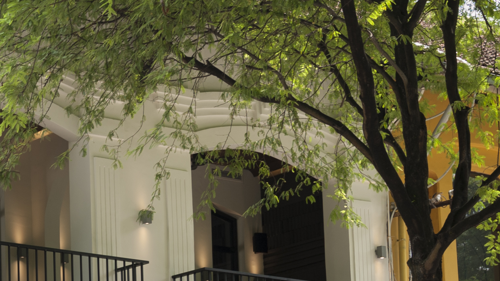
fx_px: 1670
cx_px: -174
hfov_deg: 16.0
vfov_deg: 9.5
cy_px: 307
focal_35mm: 126
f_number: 5.6
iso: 100
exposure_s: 1/60
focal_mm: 36
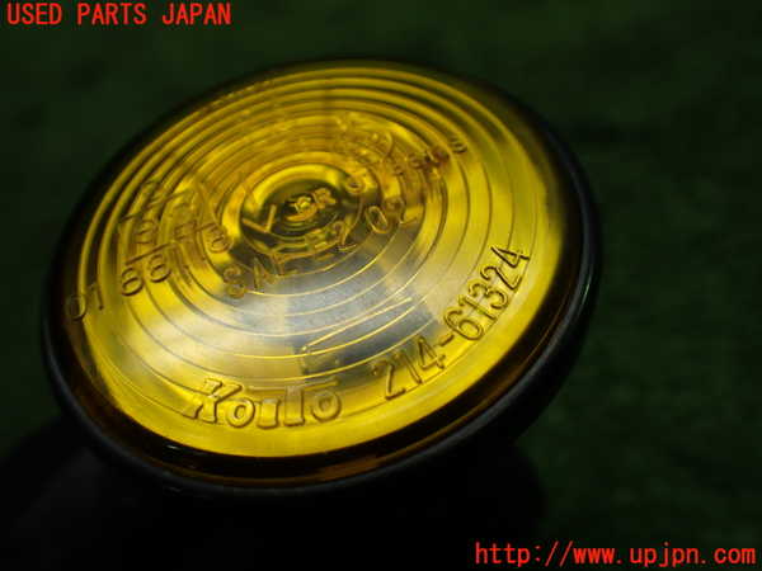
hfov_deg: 60.0
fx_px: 660
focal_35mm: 30
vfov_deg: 46.8
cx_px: 381
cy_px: 286
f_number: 2.3
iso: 160
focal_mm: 5.4
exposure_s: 1/125
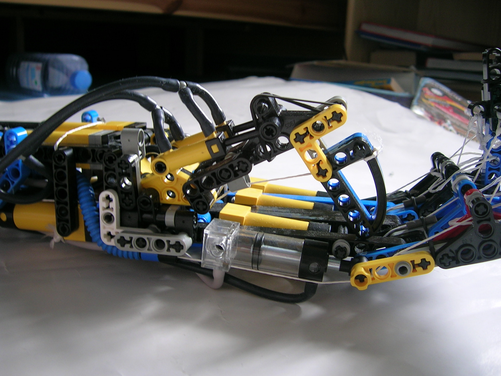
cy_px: 188
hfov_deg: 52.6
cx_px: 250
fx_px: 507
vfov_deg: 40.7
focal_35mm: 35
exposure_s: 1/49.3
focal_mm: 5.4
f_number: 2.8
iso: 50
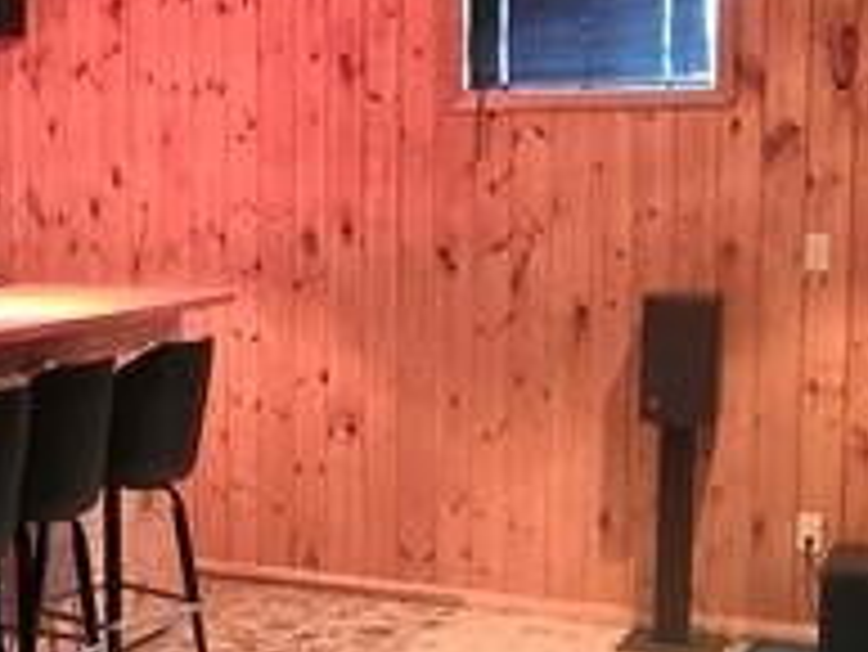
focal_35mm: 69
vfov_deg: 21.3
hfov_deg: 27.3
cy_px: 378
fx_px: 1731
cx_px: 112
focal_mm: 2.2
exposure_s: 1/24
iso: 1000
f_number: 1.9
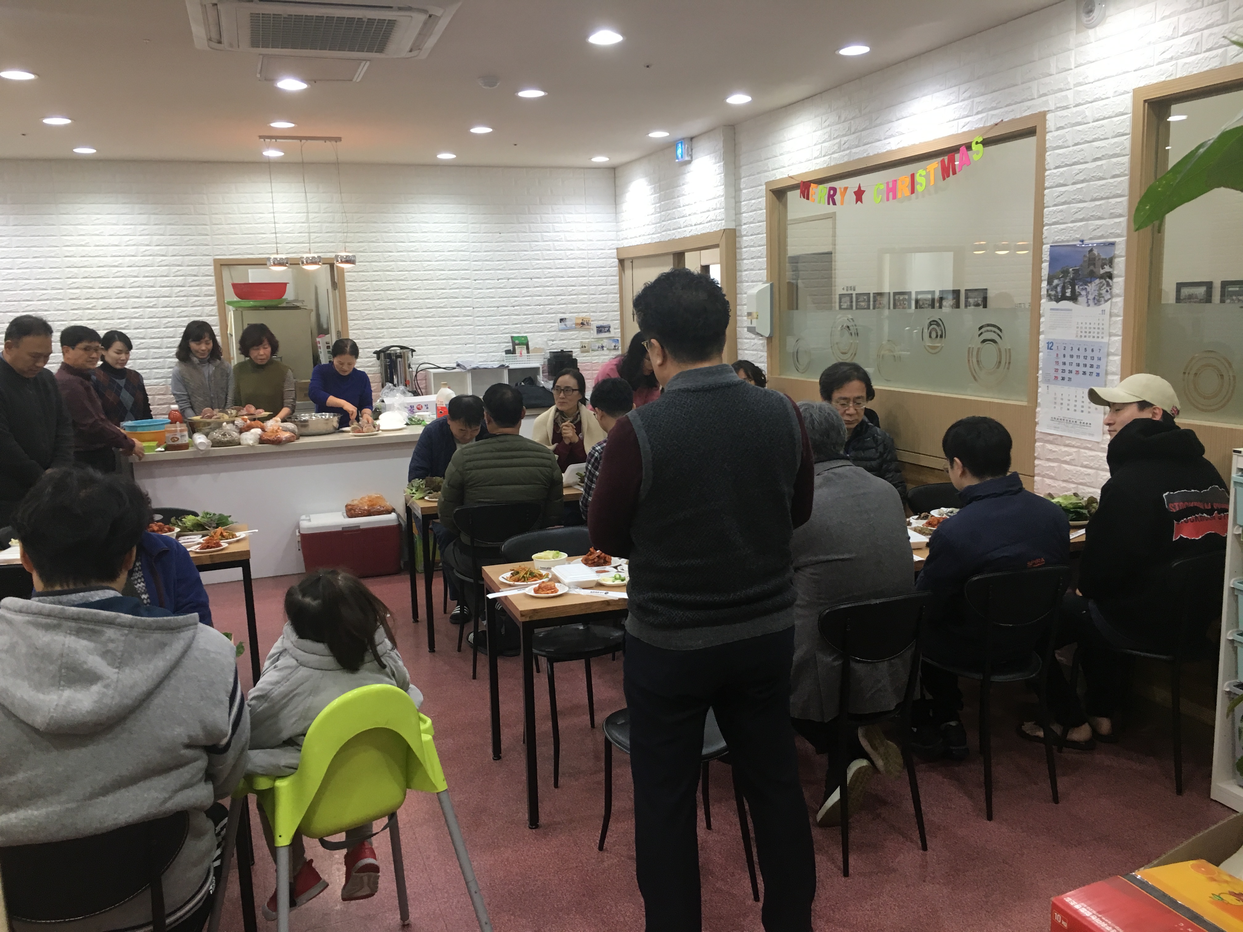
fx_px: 1041
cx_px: 622
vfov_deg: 48.2
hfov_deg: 61.7
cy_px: 466
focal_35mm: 29
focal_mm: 4.15
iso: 80
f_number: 2.2
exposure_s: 1/30
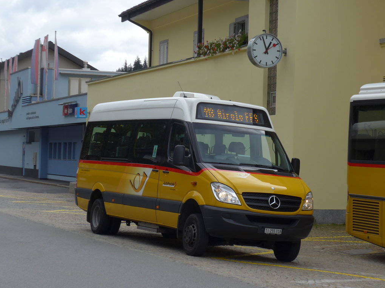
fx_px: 1123
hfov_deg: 19.5
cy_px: 136
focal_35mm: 101
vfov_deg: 14.6
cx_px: 190
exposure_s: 1/400
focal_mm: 17
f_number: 4.5
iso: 80
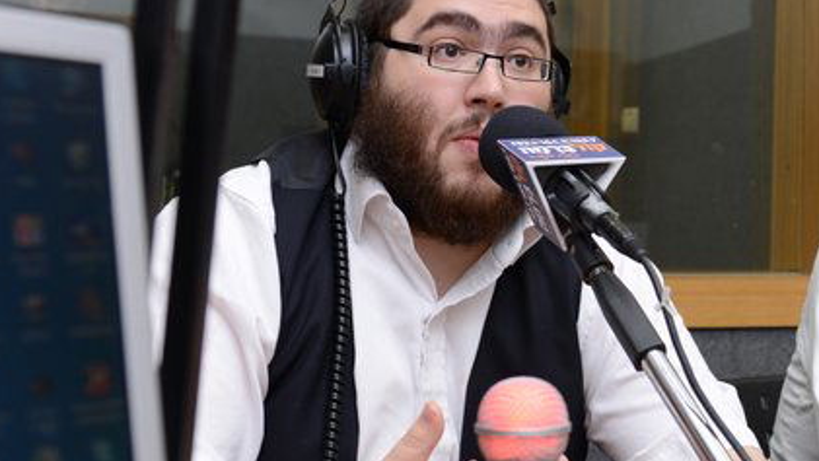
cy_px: 257
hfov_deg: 27.4
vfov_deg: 16.3
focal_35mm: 74
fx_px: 1607
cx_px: 759
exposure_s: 1/100
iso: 400
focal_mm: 29
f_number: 5
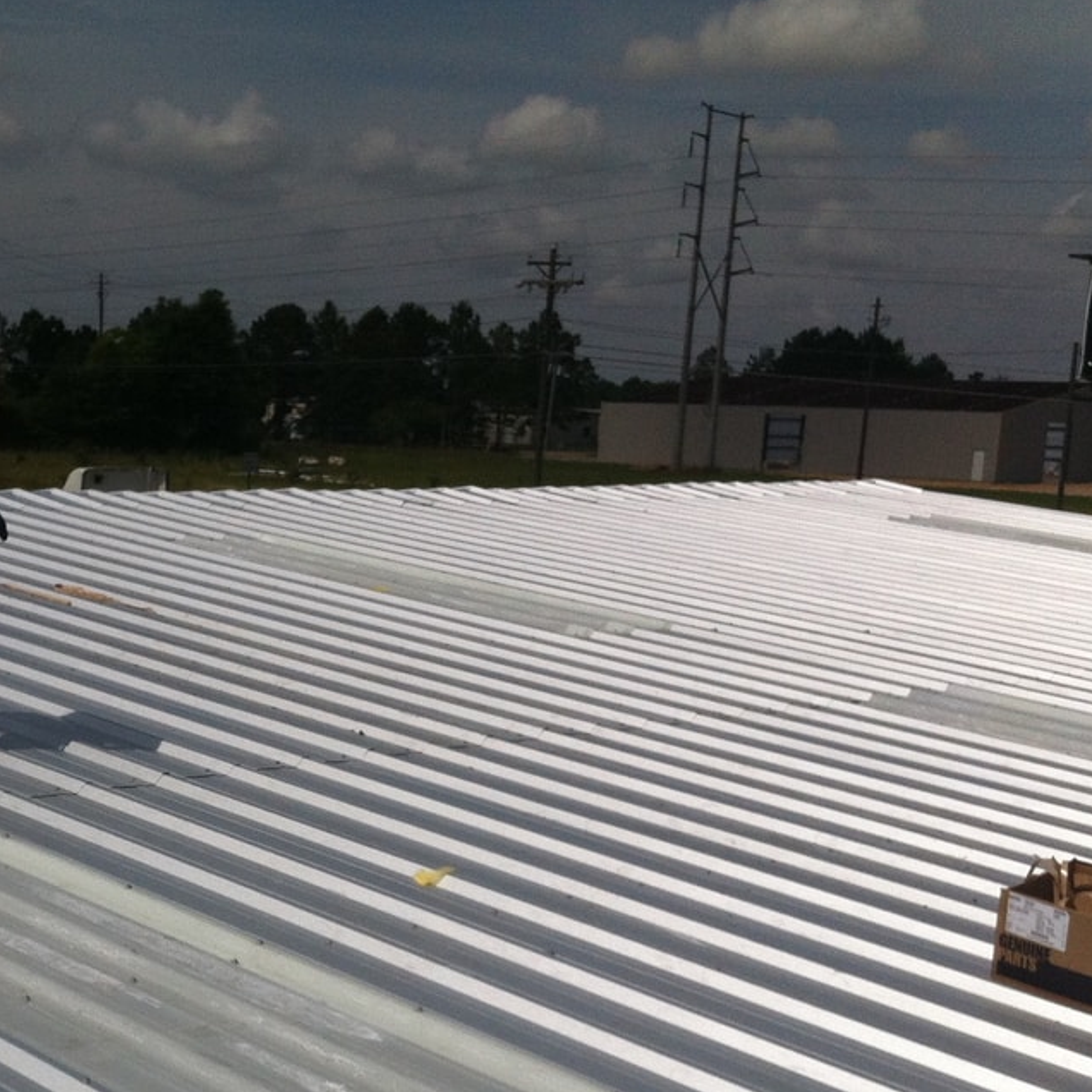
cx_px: 198
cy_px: 810
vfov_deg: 26.2
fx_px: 2320
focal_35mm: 65
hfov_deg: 26.0
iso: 100
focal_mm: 3.85
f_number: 2.8
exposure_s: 1/7541
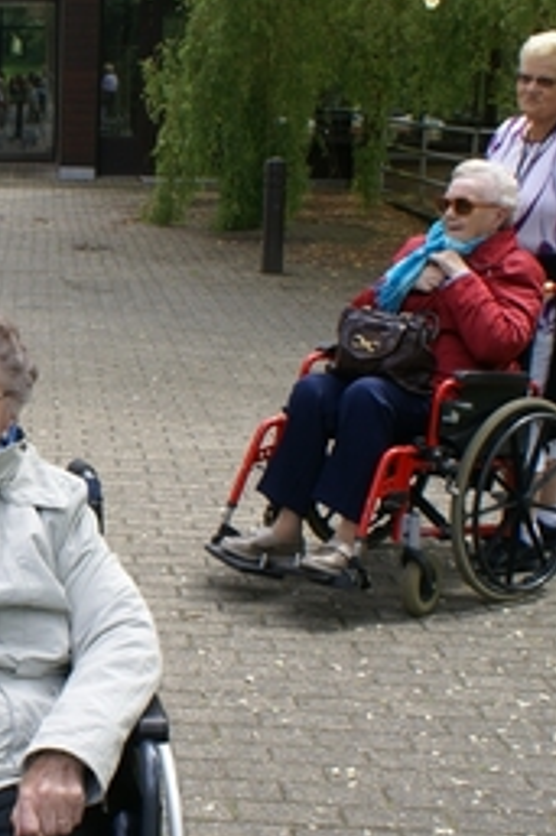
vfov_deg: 28.8
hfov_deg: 18.2
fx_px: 1624
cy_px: 485
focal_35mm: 70
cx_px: -153
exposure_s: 1/80
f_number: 9
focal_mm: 20
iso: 100
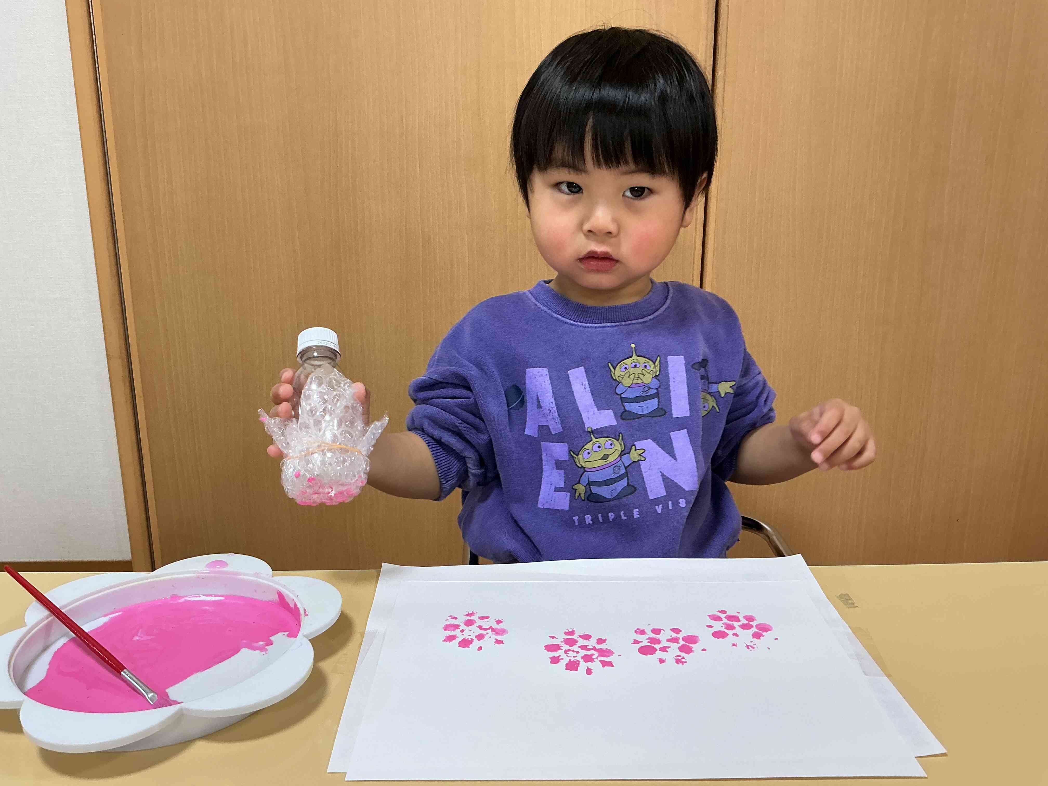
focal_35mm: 29
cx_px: 524
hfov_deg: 61.7
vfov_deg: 48.2
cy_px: 393
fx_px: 878
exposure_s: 1/60
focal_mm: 3
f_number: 1.8
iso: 64
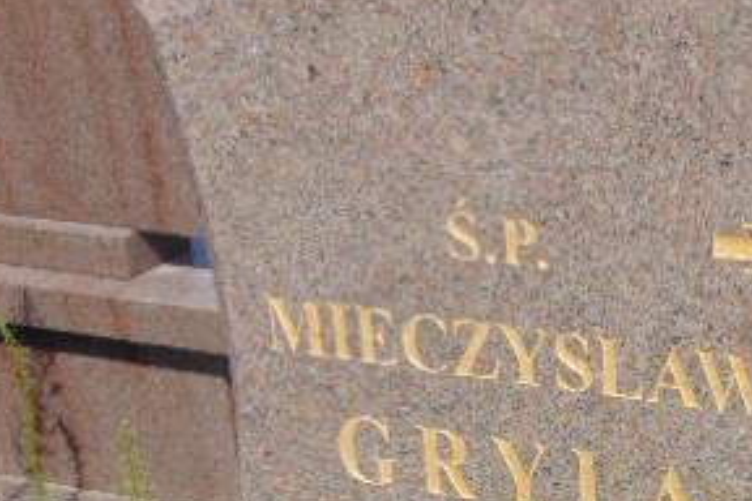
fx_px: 2026
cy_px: 514
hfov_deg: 20.7
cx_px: 632
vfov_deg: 13.9
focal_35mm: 97
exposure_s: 1/250
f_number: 8.7
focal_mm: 7.6
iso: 80
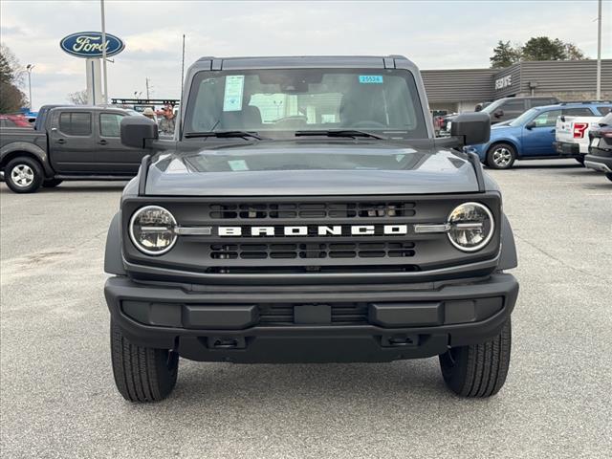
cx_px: 306
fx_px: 849
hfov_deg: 39.7
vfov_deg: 30.3
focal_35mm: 48
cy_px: 230
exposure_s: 1/388
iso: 64
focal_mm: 6.76
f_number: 1.78
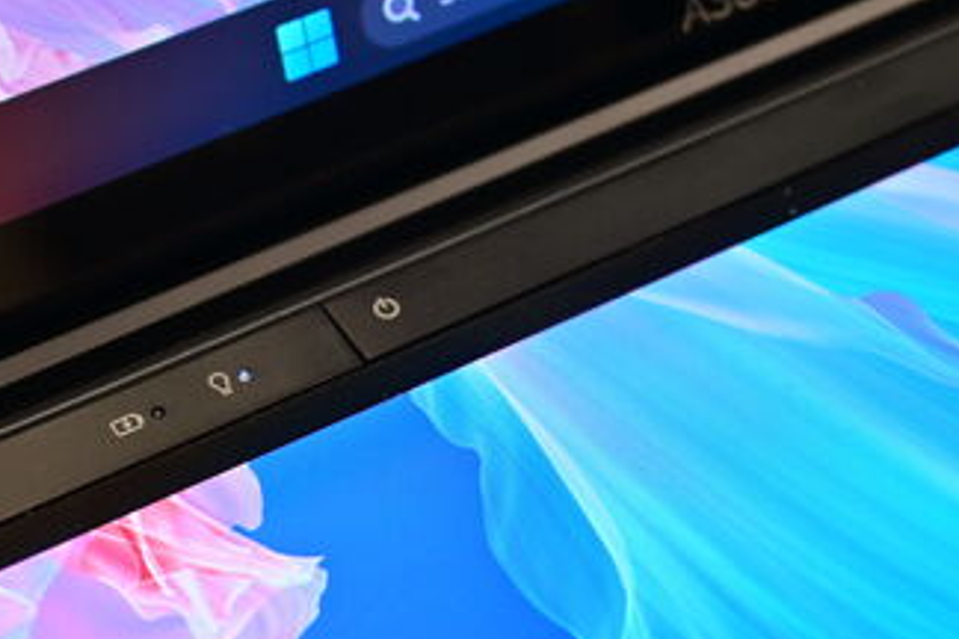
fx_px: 2955
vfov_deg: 12.3
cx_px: 340
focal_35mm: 111
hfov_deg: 18.4
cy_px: 247
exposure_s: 1/30
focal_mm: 39
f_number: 5.6
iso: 400
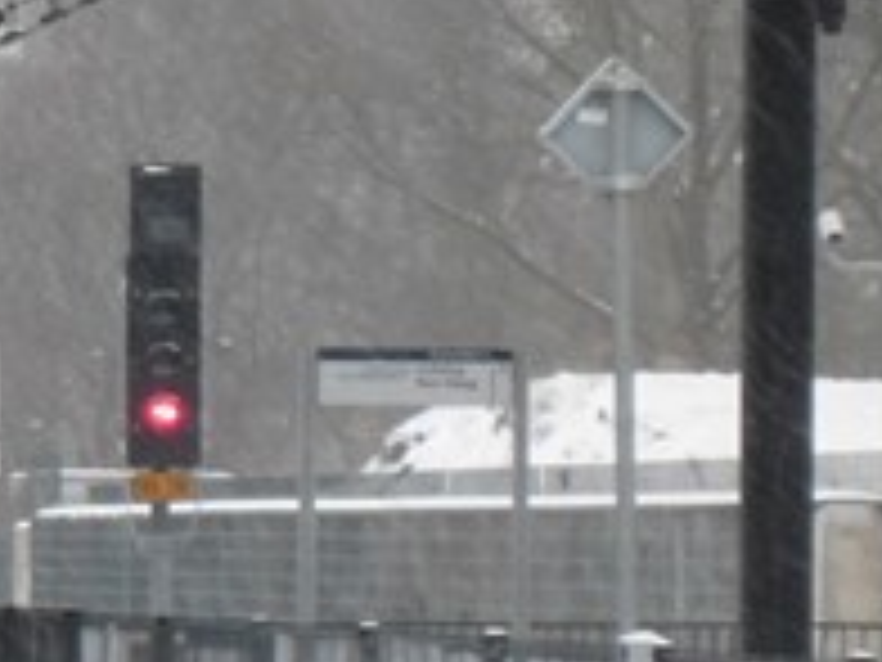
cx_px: -378
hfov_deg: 4.8
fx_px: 10523
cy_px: 459
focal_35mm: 413
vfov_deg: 3.6
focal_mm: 24.5
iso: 400
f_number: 5.9
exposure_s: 1/45
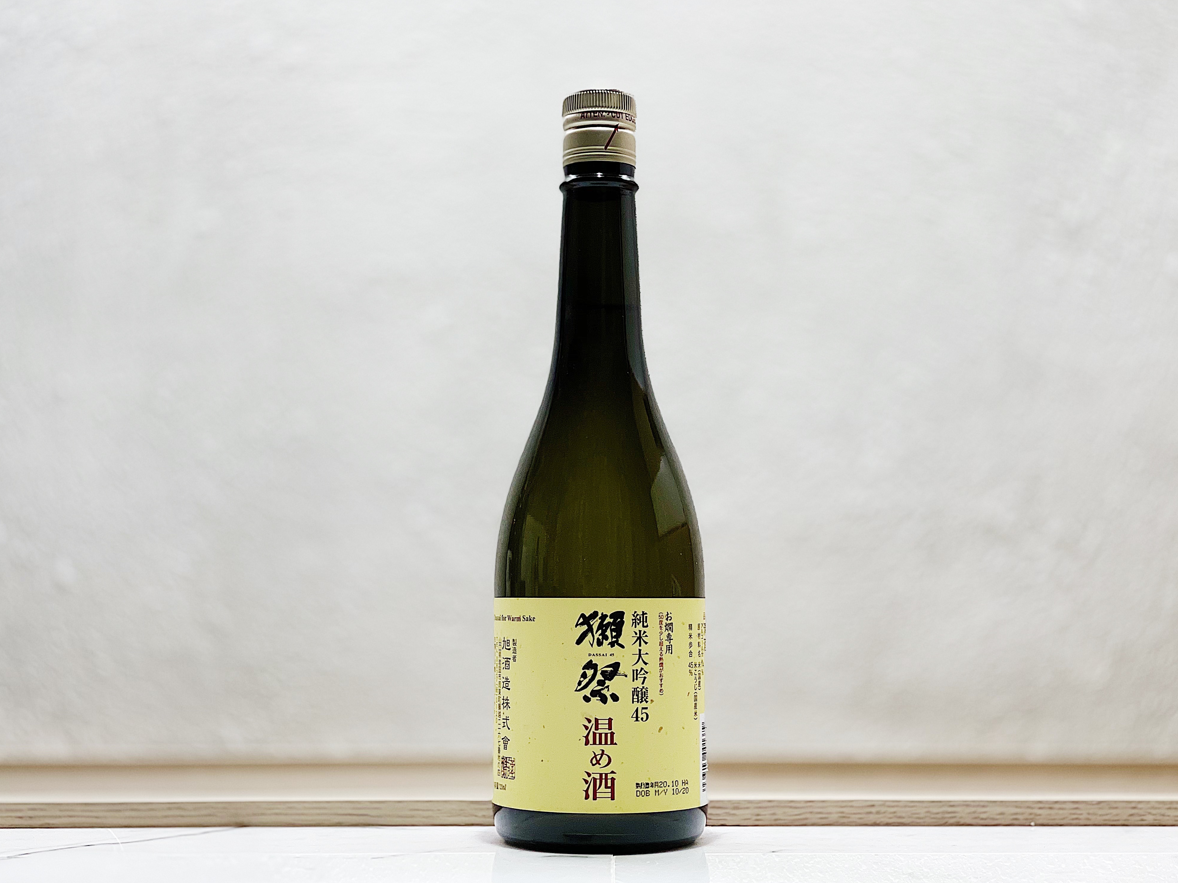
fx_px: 1804
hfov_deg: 36.2
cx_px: 597
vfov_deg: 27.5
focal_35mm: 53
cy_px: 441
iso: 100
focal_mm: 6
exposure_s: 1/100
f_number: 2
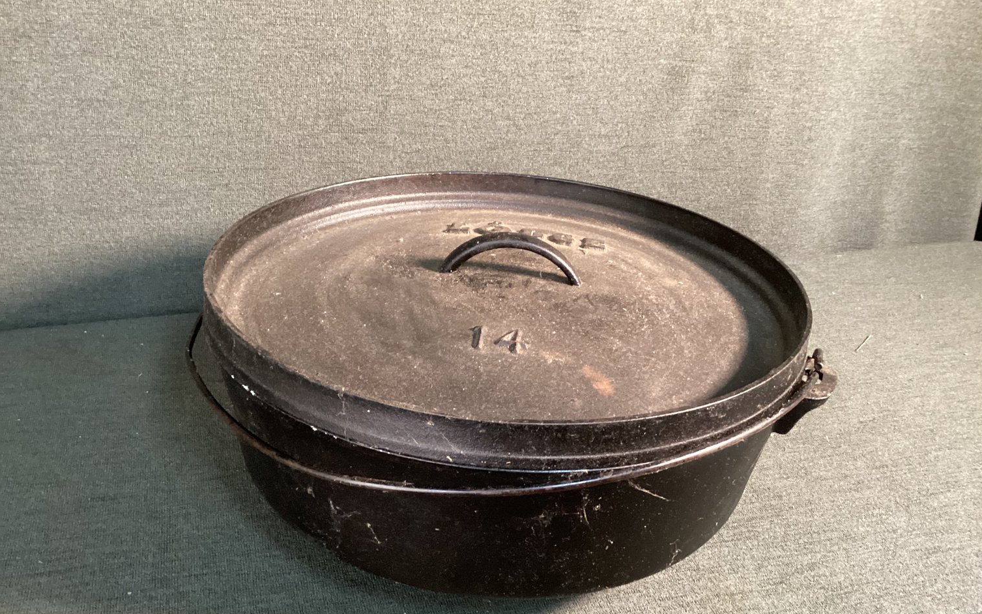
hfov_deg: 58.1
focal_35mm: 33
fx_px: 883
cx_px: 491
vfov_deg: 38.3
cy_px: 348
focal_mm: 3.3
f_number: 2.4
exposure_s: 1/30
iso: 400
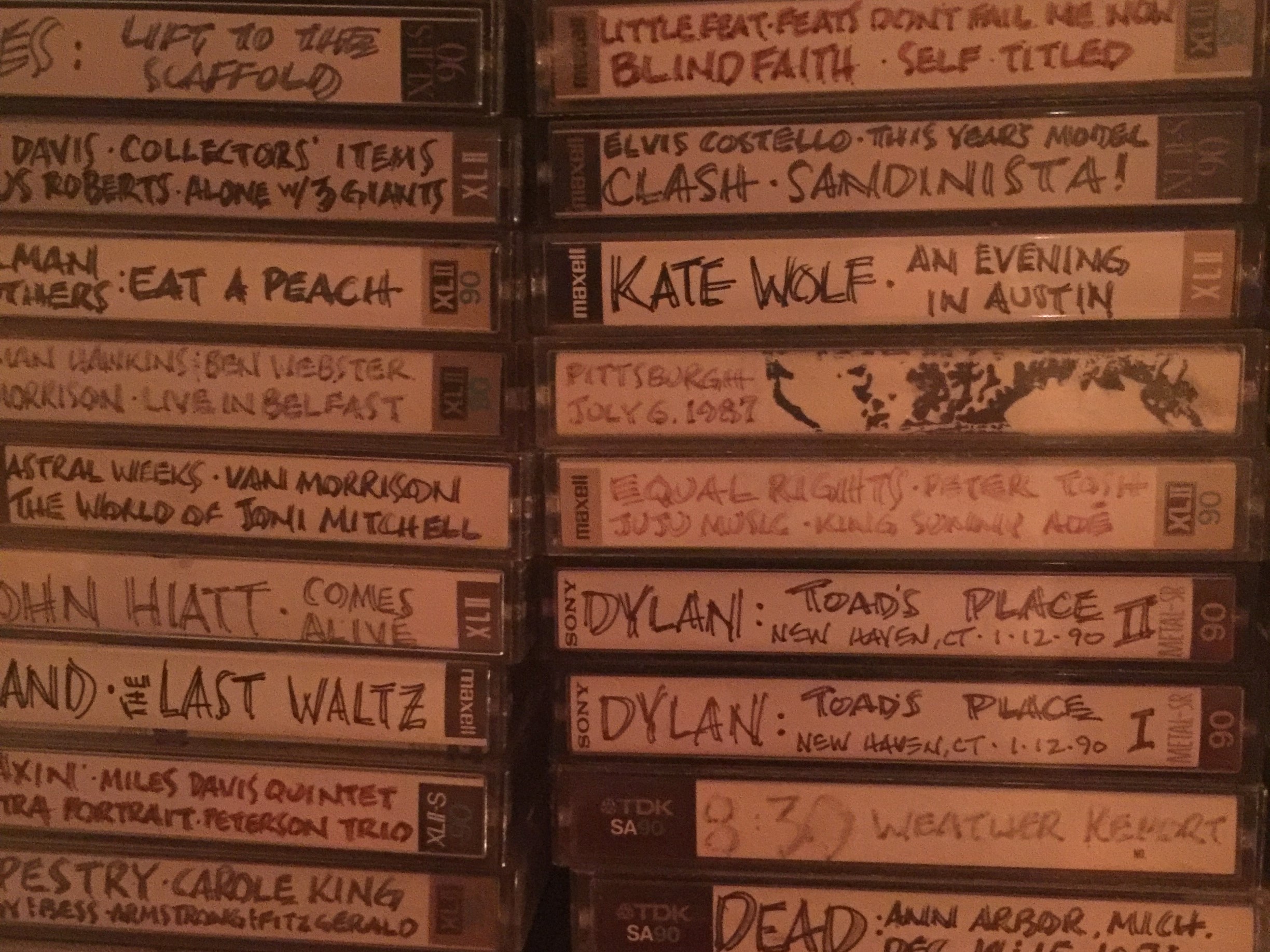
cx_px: 635
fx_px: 1064
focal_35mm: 29
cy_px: 476
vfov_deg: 48.2
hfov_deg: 61.7
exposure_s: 1/4
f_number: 2.2
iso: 500
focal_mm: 4.15
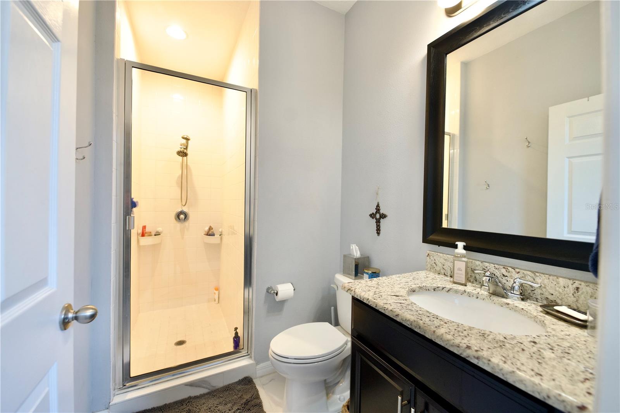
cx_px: 310
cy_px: 206
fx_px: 241
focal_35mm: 14
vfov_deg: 81.2
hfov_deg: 104.3
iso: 1600
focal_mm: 14
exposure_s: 1/200
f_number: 3.5
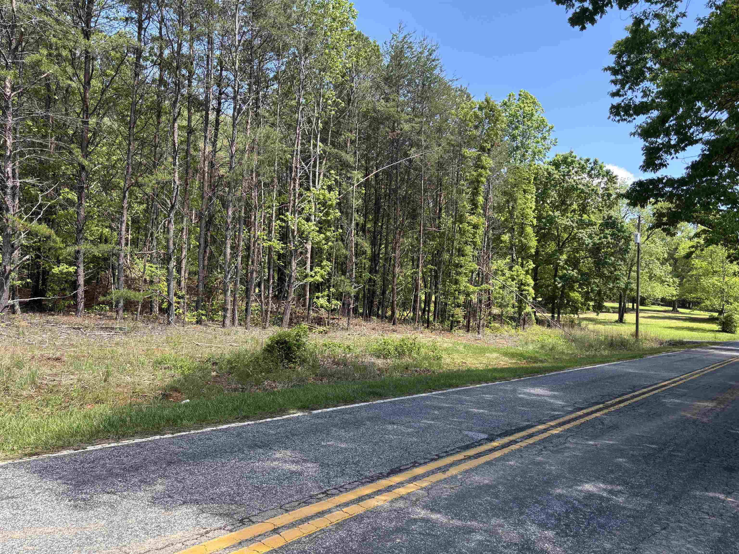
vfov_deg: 53.1
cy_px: 277
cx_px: 370
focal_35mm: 26
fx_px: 555
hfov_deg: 67.3
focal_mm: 5.96
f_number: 1.6
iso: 50
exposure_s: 1/693
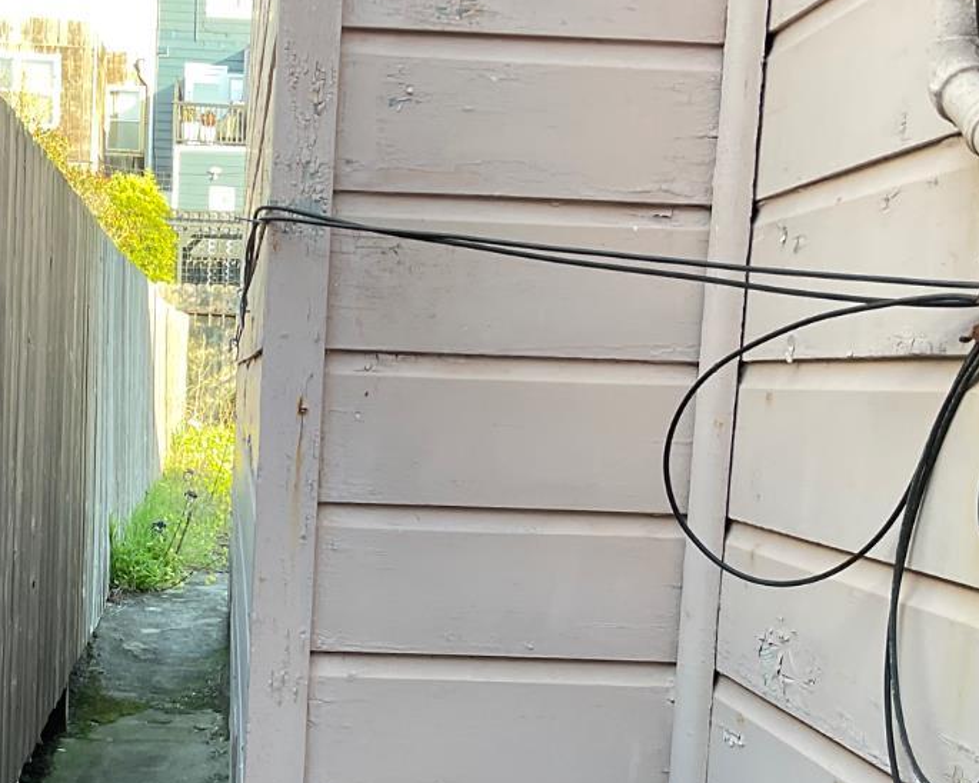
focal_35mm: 62
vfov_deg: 24.2
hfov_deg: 30.1
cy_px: 621
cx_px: 270
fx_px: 1796
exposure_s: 1/120
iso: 32
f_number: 1.8
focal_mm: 3
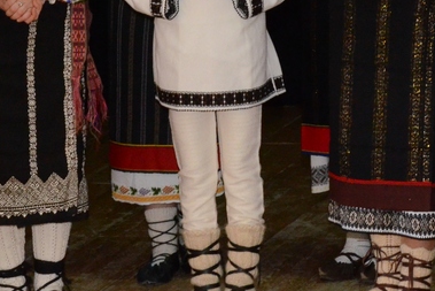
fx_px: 2756
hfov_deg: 9.0
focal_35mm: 228
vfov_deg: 6.0
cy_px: -108
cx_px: 165
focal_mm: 48
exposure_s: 1/60
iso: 3200
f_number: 10
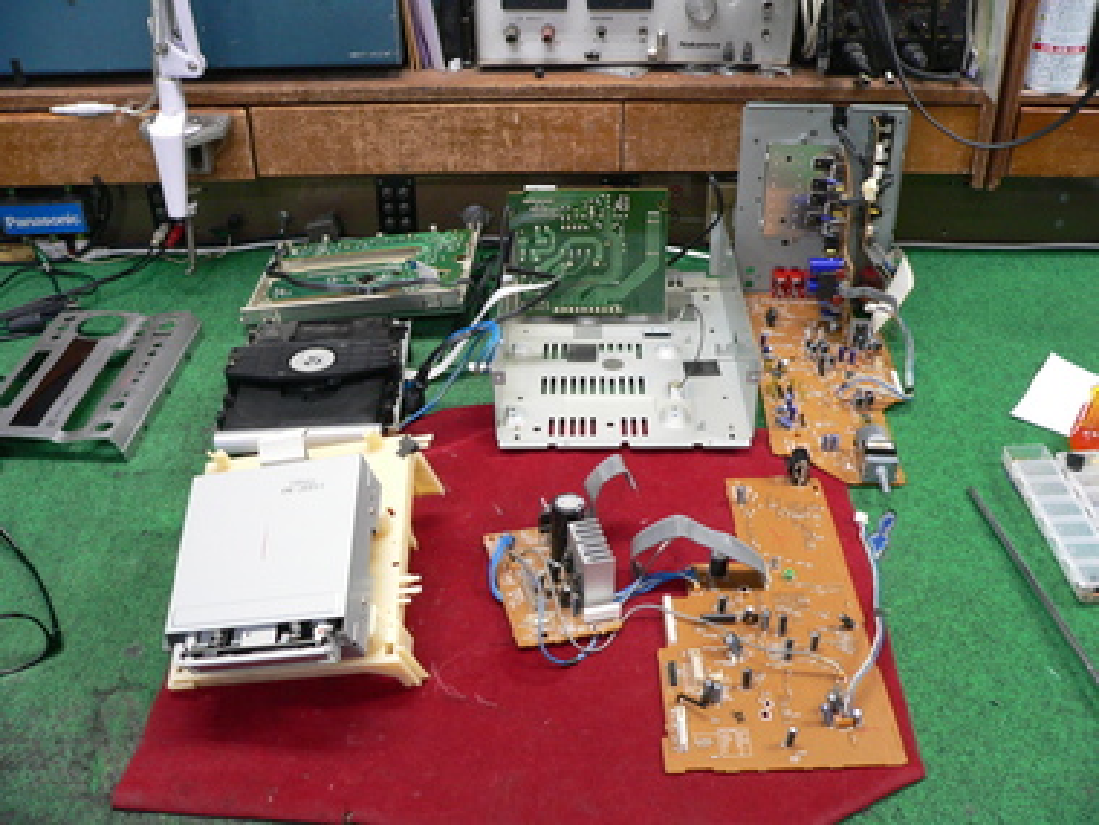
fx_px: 1143
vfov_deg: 39.7
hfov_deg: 51.4
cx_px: 550
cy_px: 412
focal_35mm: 36
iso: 200
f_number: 2.8
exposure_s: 1/15
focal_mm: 6
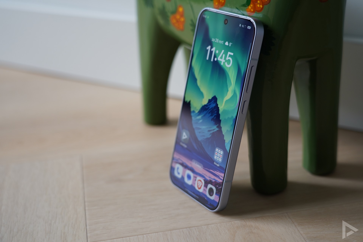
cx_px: 182
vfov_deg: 24.6
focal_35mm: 55
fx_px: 555
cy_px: 121
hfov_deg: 36.2
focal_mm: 55
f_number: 4
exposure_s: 1/160
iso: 400
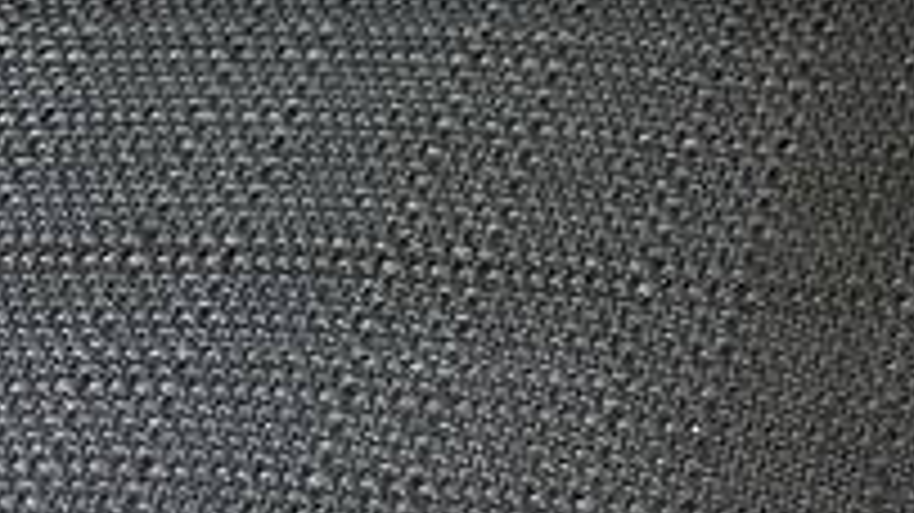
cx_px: 1616
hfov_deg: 15.9
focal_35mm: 116
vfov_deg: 9.2
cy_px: -763
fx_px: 2810
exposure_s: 1/60
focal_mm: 6.86
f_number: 1.78
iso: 640
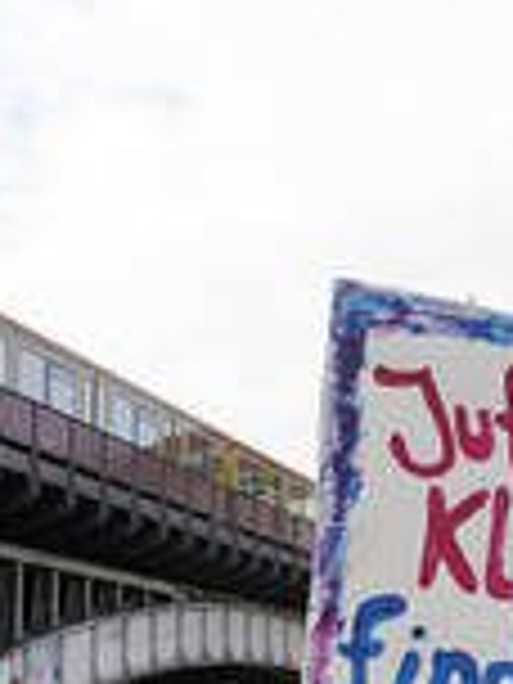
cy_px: 608
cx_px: 497
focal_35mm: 80
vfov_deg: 23.8
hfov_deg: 18.0
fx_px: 1581
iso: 160
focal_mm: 28
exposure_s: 1/160
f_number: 11
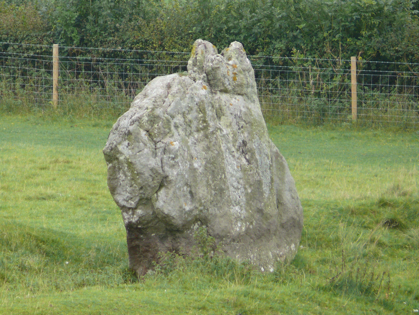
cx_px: 210
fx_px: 6984
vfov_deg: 2.6
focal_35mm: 577
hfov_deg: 3.4
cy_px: 158
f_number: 3.7
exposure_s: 1/100
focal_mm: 85.6
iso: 100
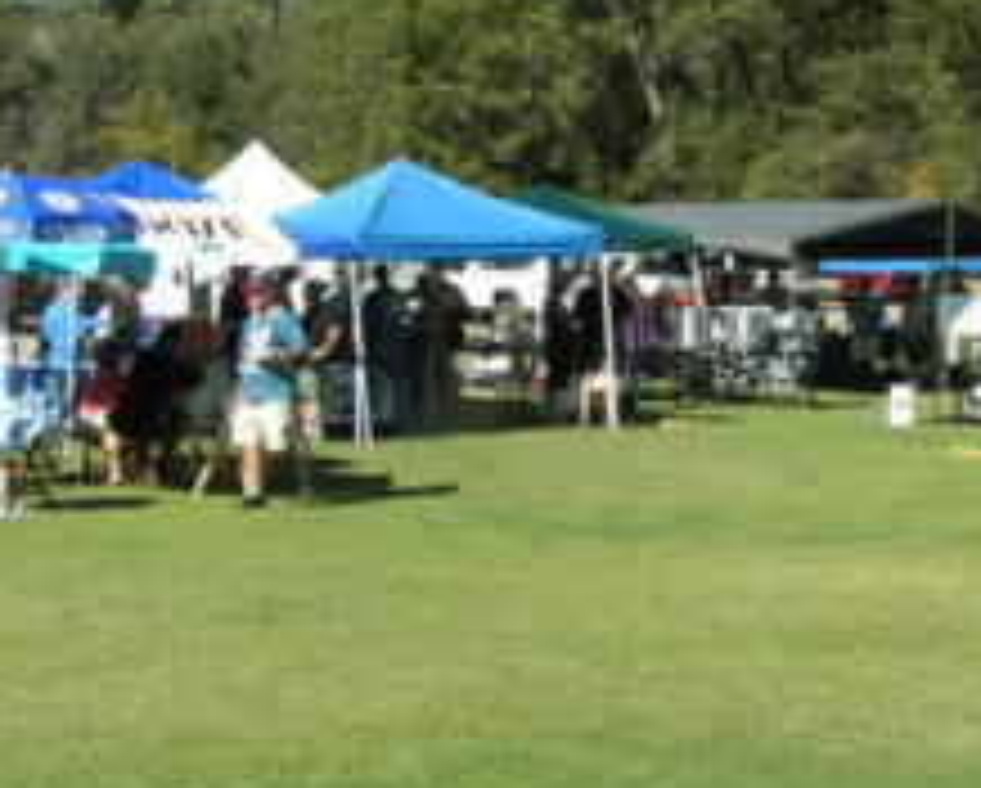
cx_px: 720
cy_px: 358
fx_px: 2471
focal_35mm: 85
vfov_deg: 18.1
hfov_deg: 22.3
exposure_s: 1/320
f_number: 5.6
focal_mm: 5.8
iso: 50
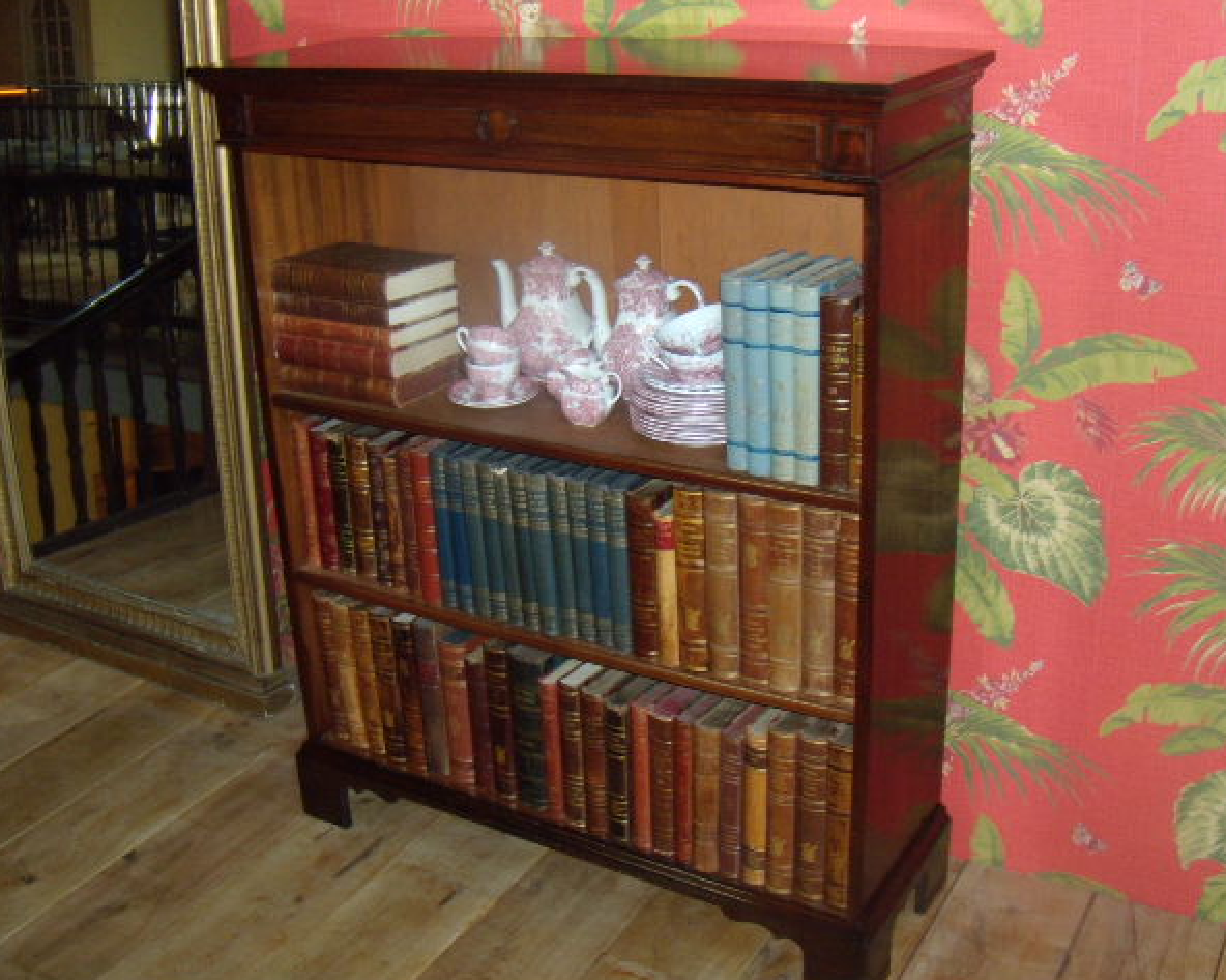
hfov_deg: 47.9
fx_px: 1378
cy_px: 491
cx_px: 588
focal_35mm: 38
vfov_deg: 39.1
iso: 250
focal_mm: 6.4
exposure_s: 1/30
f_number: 3.6
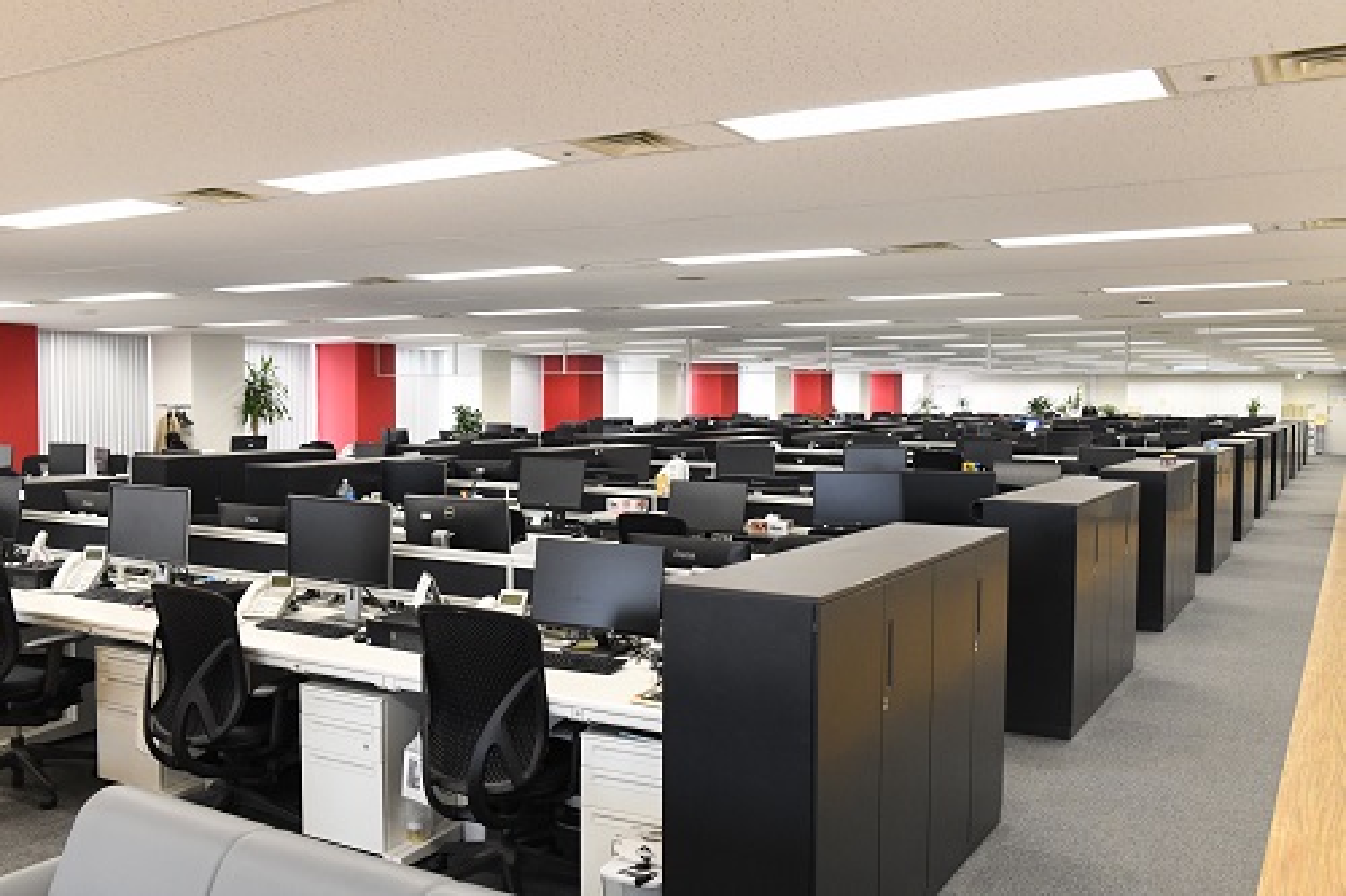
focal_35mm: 32
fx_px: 1196
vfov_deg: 41.1
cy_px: 448
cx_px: 673
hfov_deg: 58.7
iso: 5000
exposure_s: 1/250
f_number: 5.6
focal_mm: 32
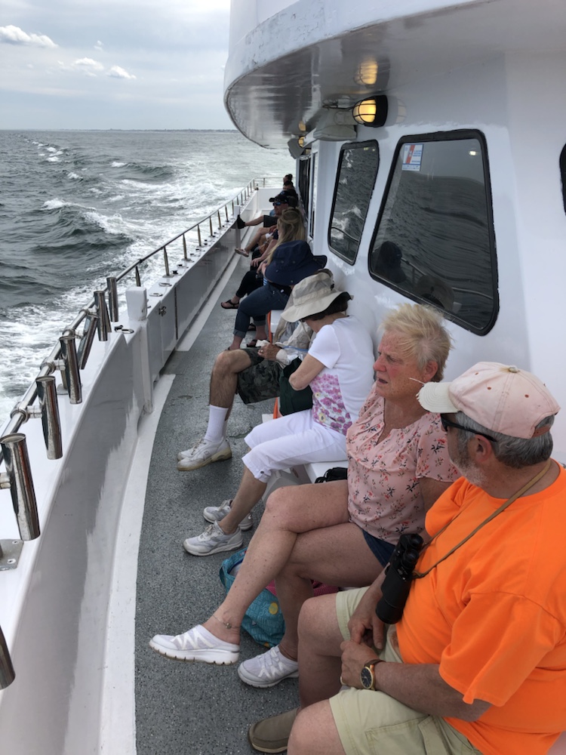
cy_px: 378
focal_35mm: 28
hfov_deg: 49.7
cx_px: 283
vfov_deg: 63.4
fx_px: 610
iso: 20
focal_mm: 4
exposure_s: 1/1333
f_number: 1.8
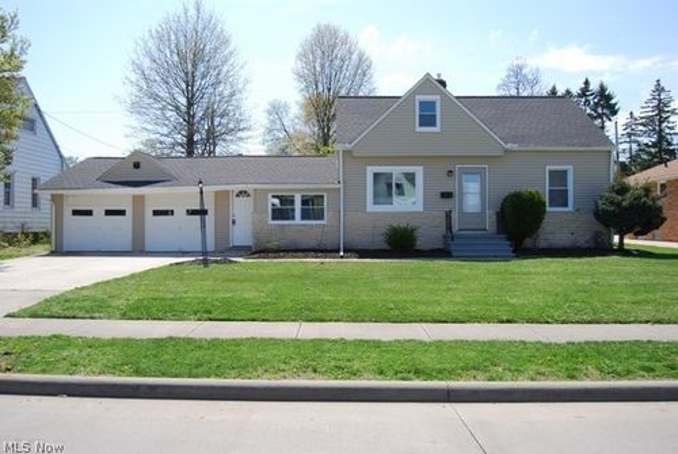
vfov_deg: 43.7
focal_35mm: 30
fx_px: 566
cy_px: 227
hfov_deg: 61.9
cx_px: 339
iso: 160
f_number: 4
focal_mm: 20
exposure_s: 1/1000
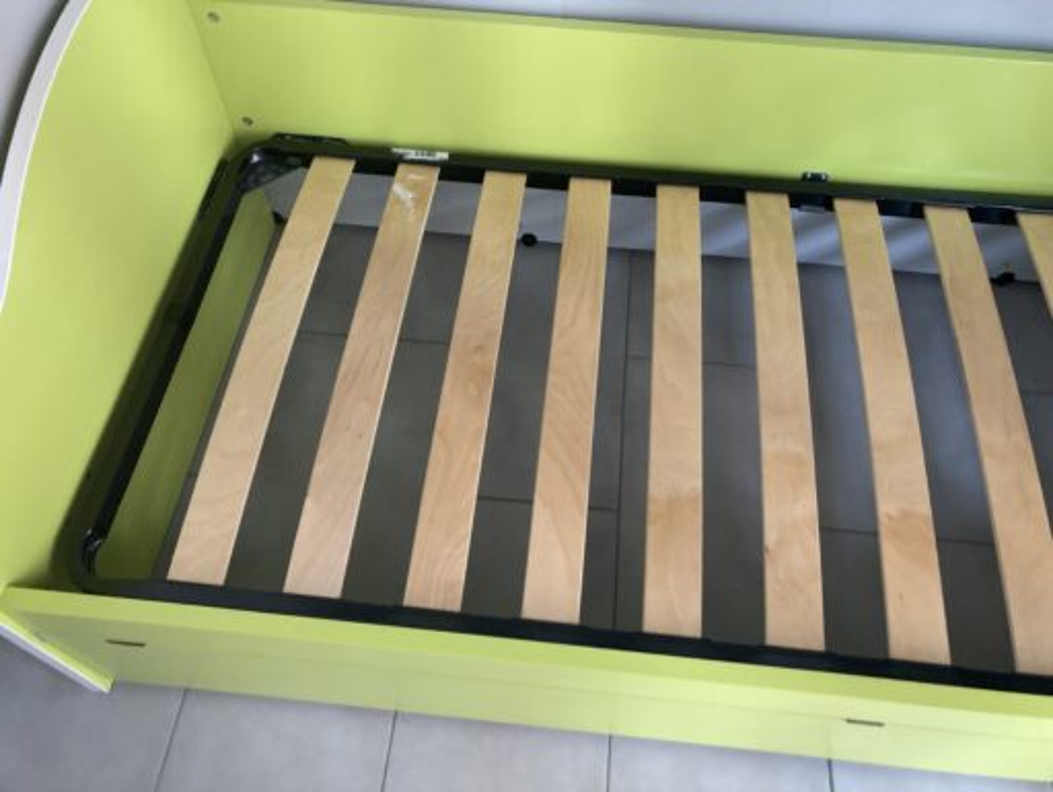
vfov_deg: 49.8
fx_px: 853
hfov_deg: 63.4
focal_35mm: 28
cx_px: 526
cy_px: 396
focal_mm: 3.99
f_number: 1.8
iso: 500
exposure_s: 1/30
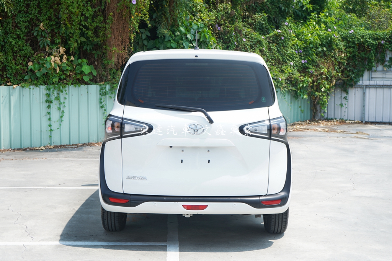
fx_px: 599
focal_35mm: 55
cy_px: 130
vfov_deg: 24.6
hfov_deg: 36.3
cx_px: 196
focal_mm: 55
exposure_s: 1/200
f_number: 7.1
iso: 100
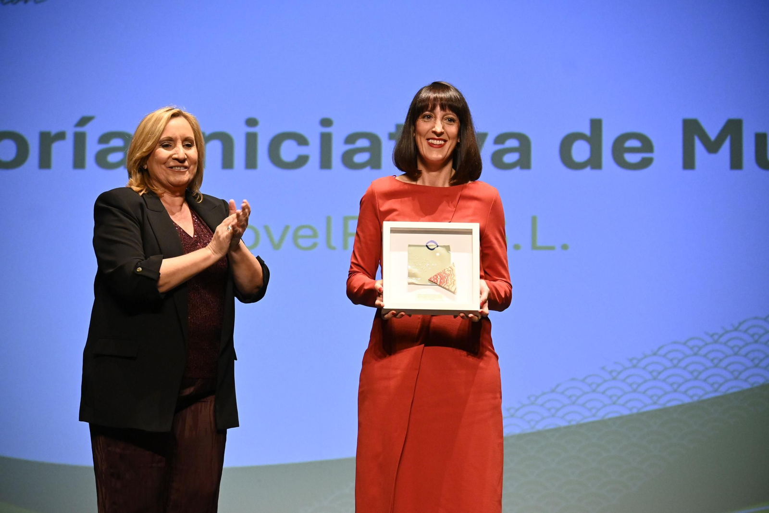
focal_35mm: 165
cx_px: 384
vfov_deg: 8.3
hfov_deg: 12.5
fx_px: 3524
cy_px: 256
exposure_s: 1/250
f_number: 5
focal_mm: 110
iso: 4000
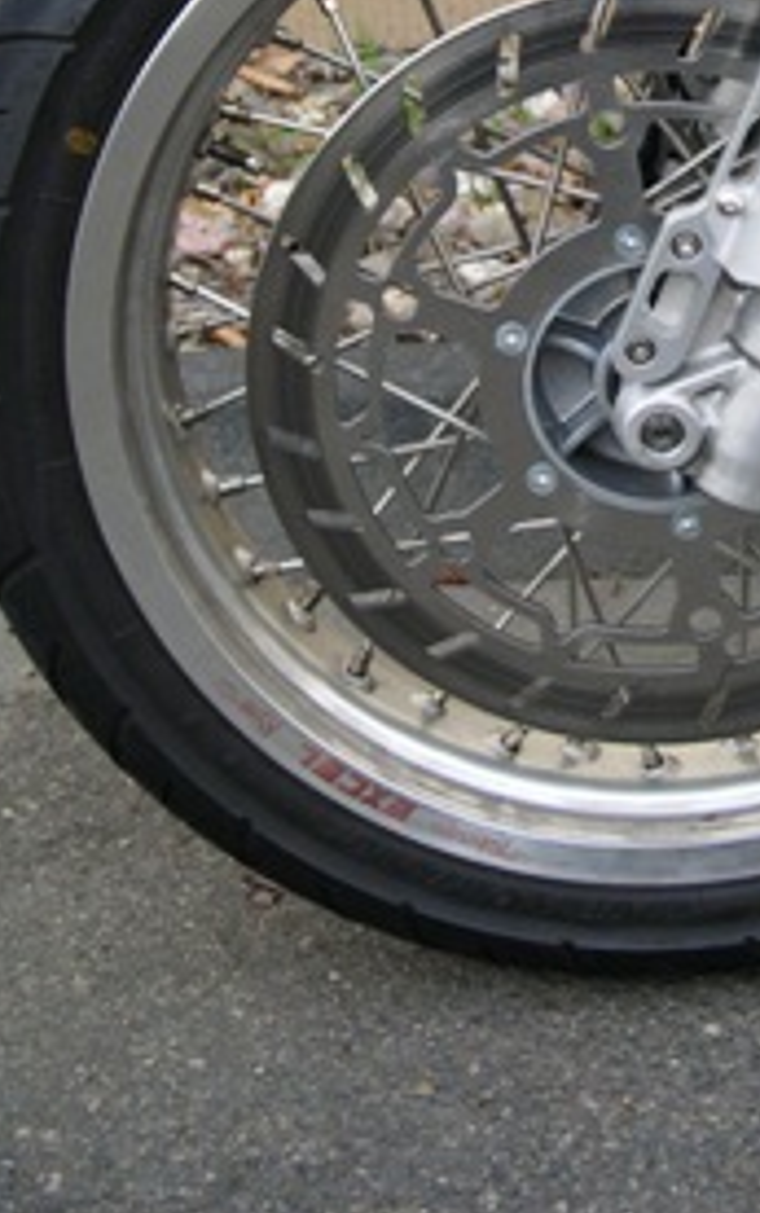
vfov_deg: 28.5
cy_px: 180
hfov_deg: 18.3
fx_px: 2315
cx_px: 720
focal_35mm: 70
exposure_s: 1/119
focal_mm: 8
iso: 100
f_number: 2.8
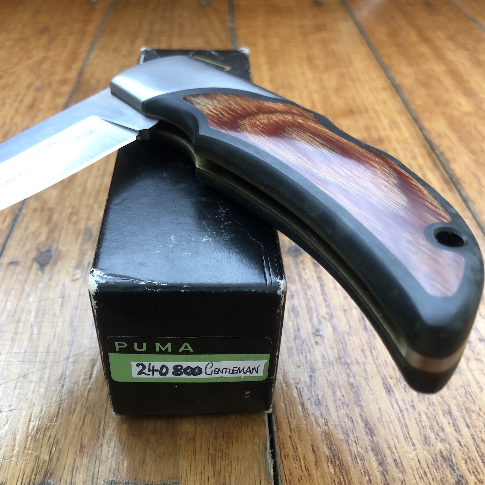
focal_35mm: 34
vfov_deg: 47.9
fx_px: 539
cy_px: 310
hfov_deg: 48.5
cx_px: 244
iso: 50
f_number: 1.8
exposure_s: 1/15
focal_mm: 3.99
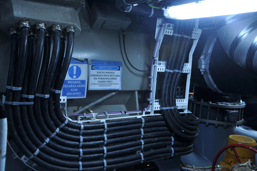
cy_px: 86
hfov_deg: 53.2
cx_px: 128
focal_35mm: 36
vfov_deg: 36.8
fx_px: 257
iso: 200
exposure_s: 1/15
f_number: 3.8
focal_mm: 24
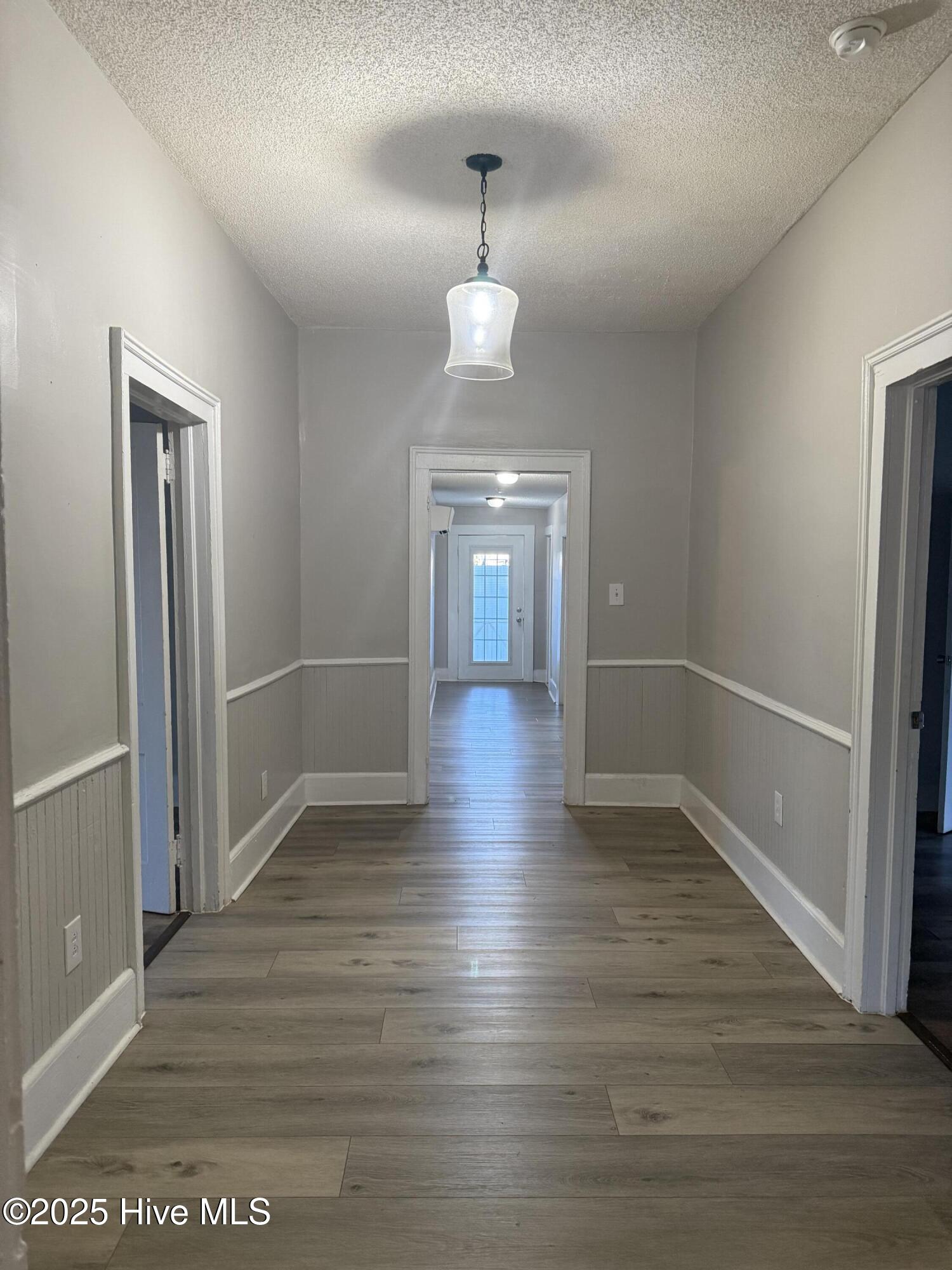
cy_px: 635
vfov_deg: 71.6
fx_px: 880
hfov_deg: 56.8
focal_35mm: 24
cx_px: 476
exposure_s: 1/120
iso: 320
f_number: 1.78
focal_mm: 6.76
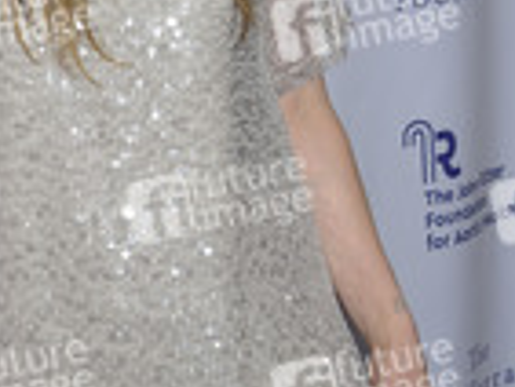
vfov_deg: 8.6
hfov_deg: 11.3
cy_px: -73
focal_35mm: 172
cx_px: -99
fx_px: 2561
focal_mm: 56
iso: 400
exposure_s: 1/250
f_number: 6.3
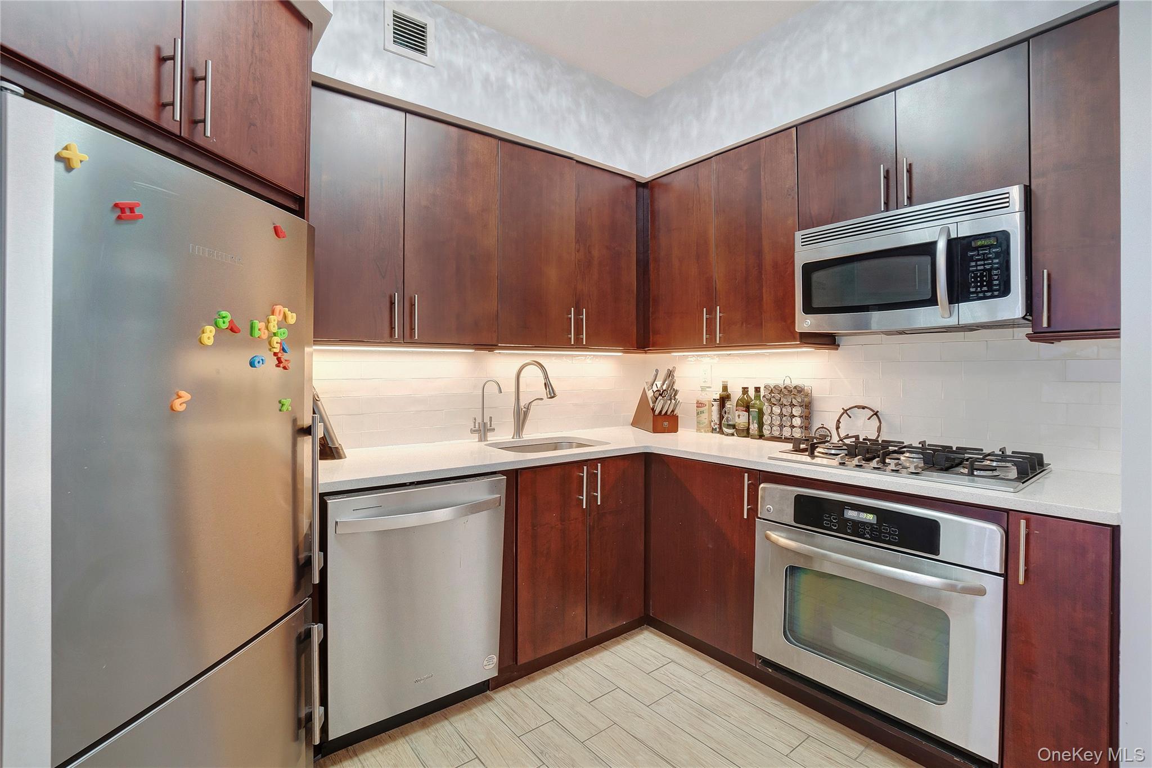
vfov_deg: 77.3
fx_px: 480
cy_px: 384
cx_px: 576
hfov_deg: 100.4
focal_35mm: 15
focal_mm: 10
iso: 800
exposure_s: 1/30
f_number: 9
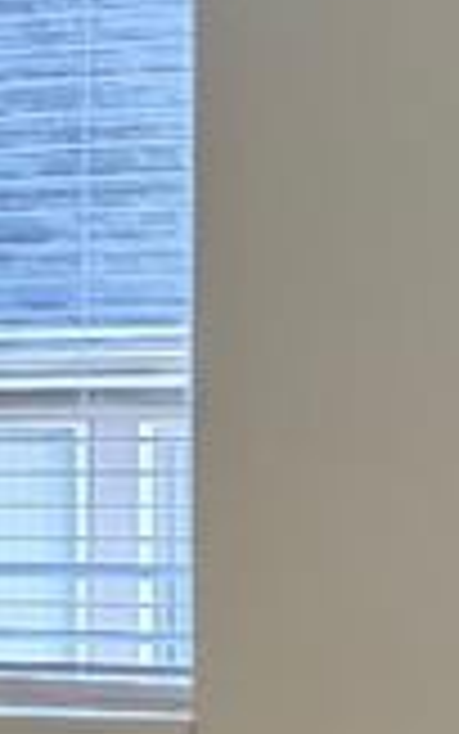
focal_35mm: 153
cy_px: 500
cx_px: -1336
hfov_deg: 6.8
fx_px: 3060
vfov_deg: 13.6
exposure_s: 1/120
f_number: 1.7
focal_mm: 6.3
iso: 250
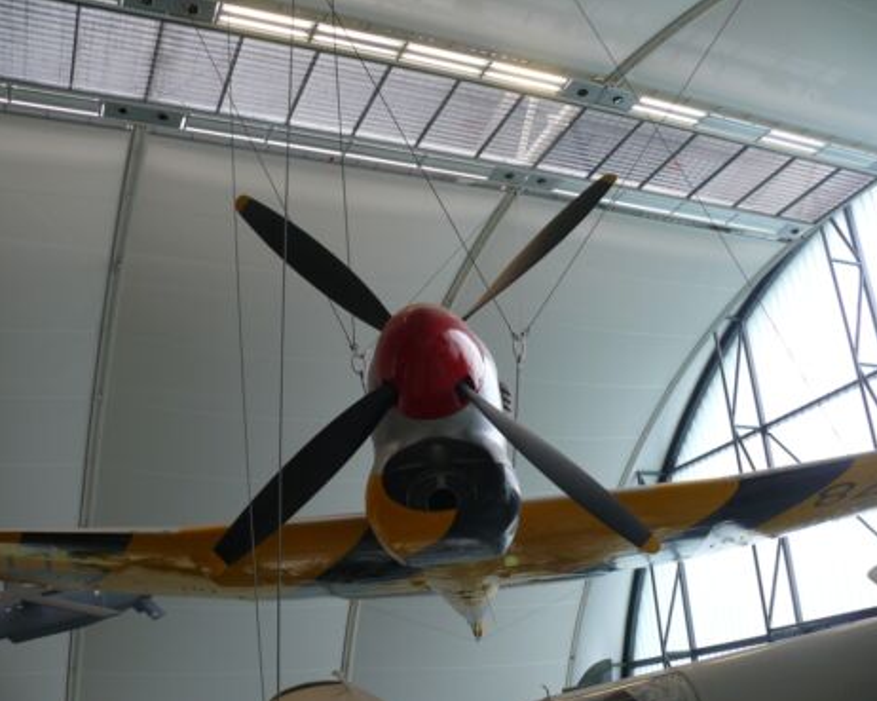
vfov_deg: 40.1
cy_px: 354
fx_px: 960
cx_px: 425
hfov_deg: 49.1
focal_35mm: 37
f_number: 2.8
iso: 100
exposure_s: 1/80
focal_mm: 7.4
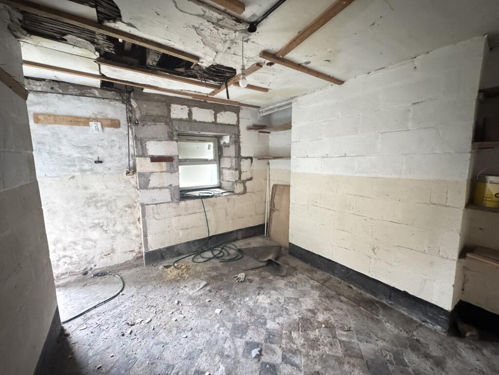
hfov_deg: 102.1
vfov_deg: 85.7
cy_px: 188
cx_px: 250
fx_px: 202
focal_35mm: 14
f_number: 2.2
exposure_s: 1/30
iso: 2500
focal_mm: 2.22
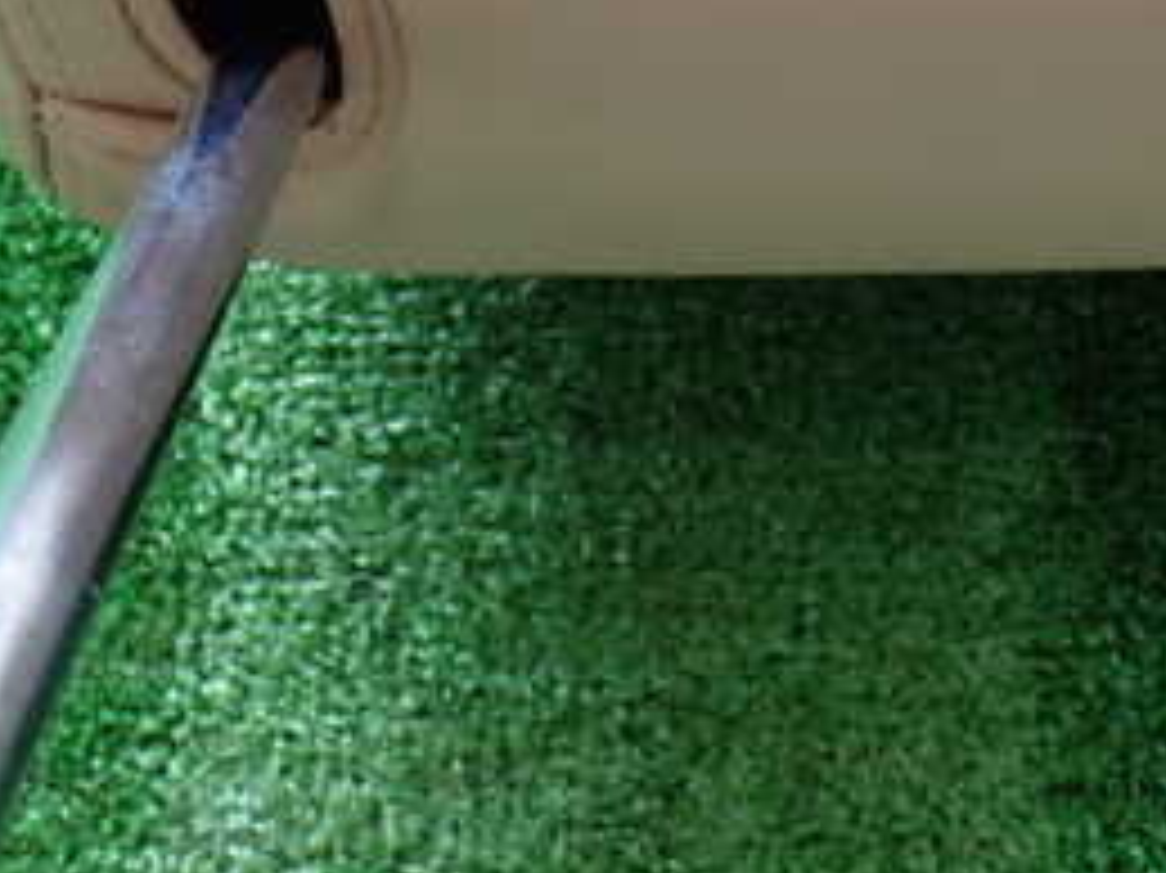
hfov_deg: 20.4
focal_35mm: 95
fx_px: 3198
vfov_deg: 15.3
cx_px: 945
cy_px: 32
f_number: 2.8
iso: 200
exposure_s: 1/80
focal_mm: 7.31
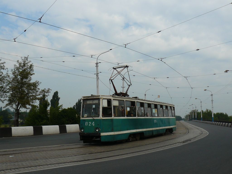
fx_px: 241
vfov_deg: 39.7
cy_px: 87
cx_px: 116
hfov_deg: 51.4
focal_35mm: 36
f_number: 6.3
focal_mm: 6
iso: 100
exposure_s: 1/400
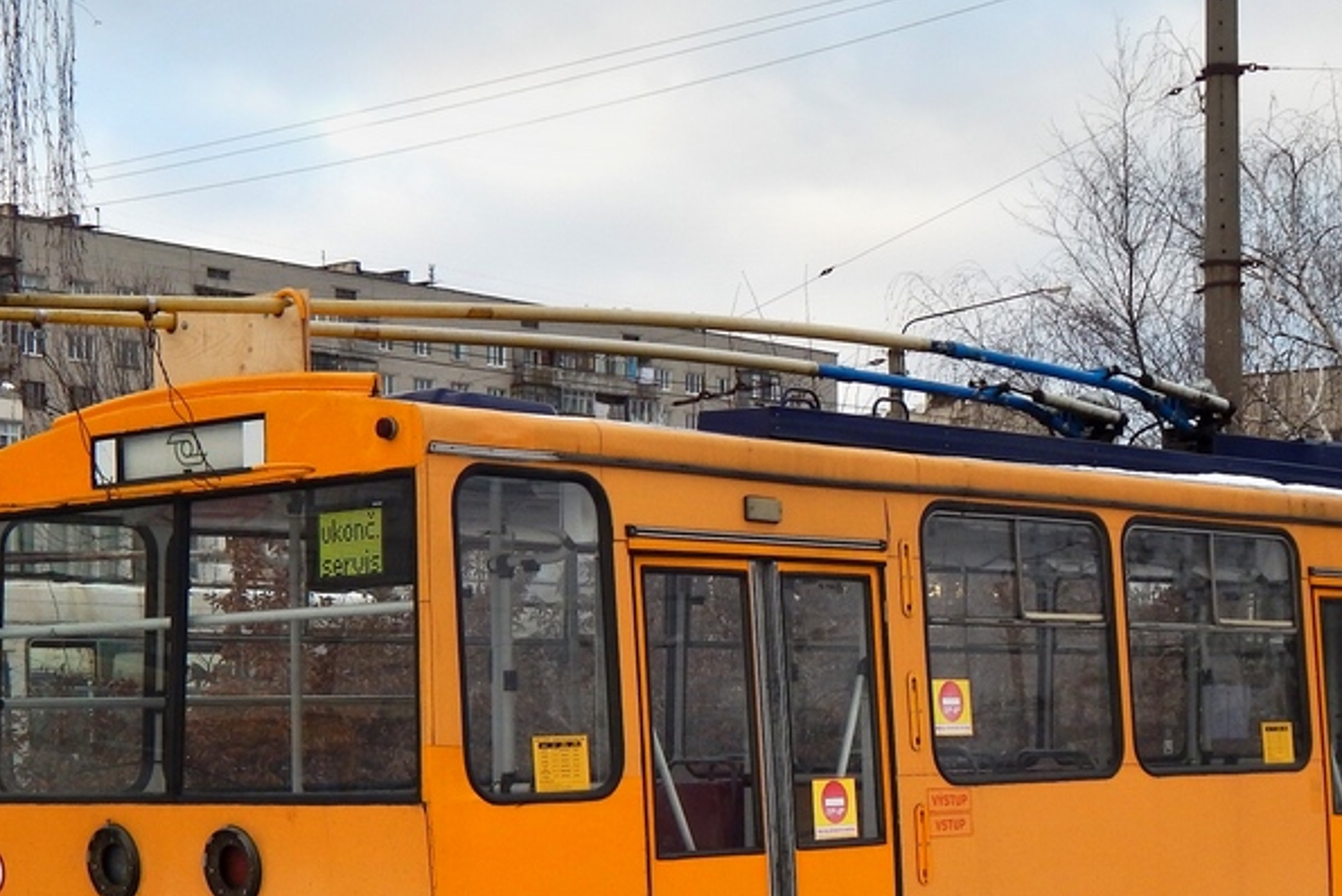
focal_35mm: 77
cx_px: 798
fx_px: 2871
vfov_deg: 17.6
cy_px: 661
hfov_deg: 26.3
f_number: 3.6
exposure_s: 1/160
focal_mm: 7.7
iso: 125
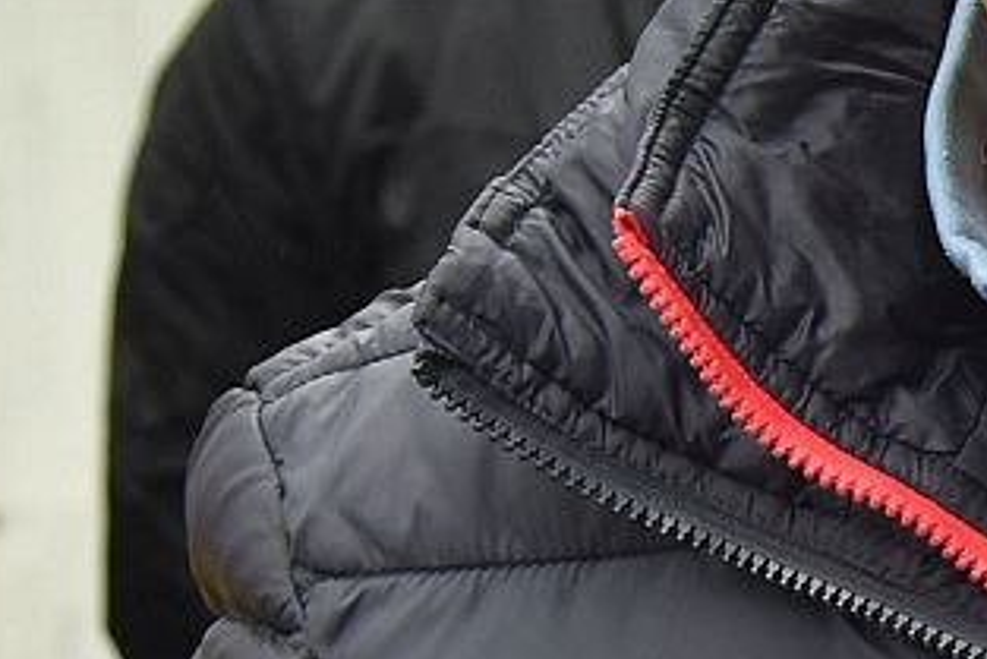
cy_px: 702
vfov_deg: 4.8
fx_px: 7899
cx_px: 2933
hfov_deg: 6.5
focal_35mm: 288
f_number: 5.6
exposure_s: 1/200
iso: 500
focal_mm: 44
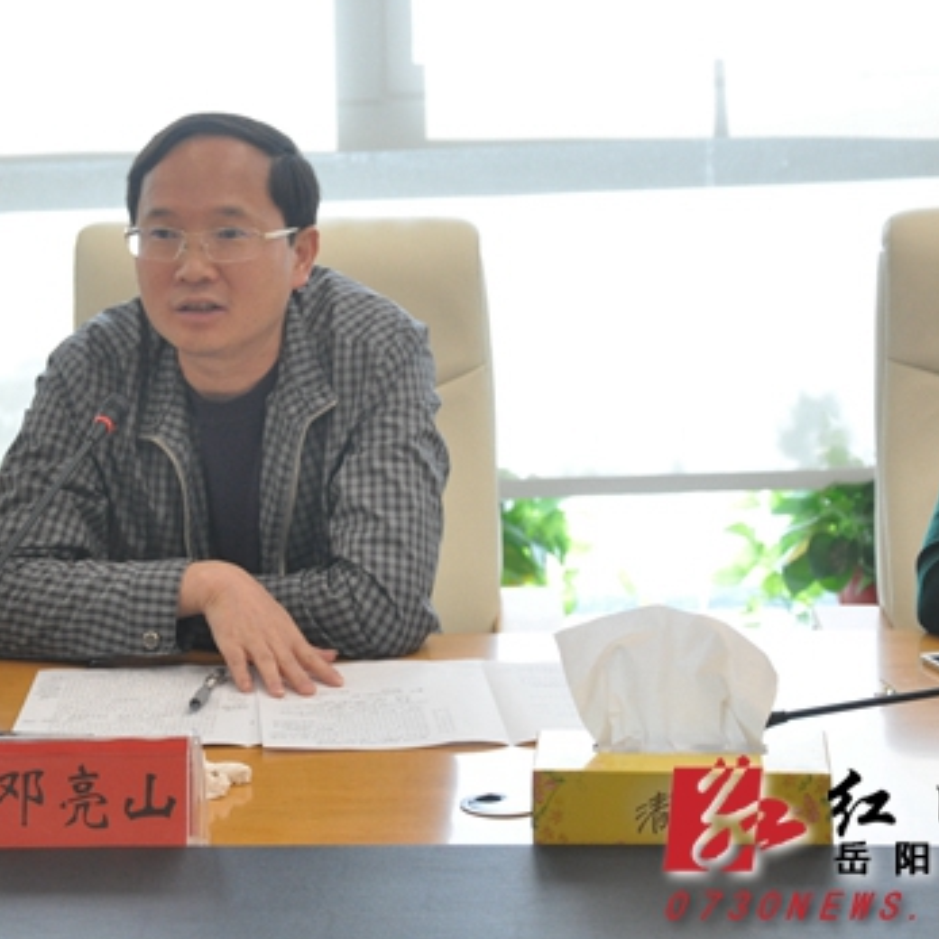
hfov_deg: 15.8
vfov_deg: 15.8
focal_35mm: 110
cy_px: 405
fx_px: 3376
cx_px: 241
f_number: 5
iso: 1000
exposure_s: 1/100
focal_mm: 50
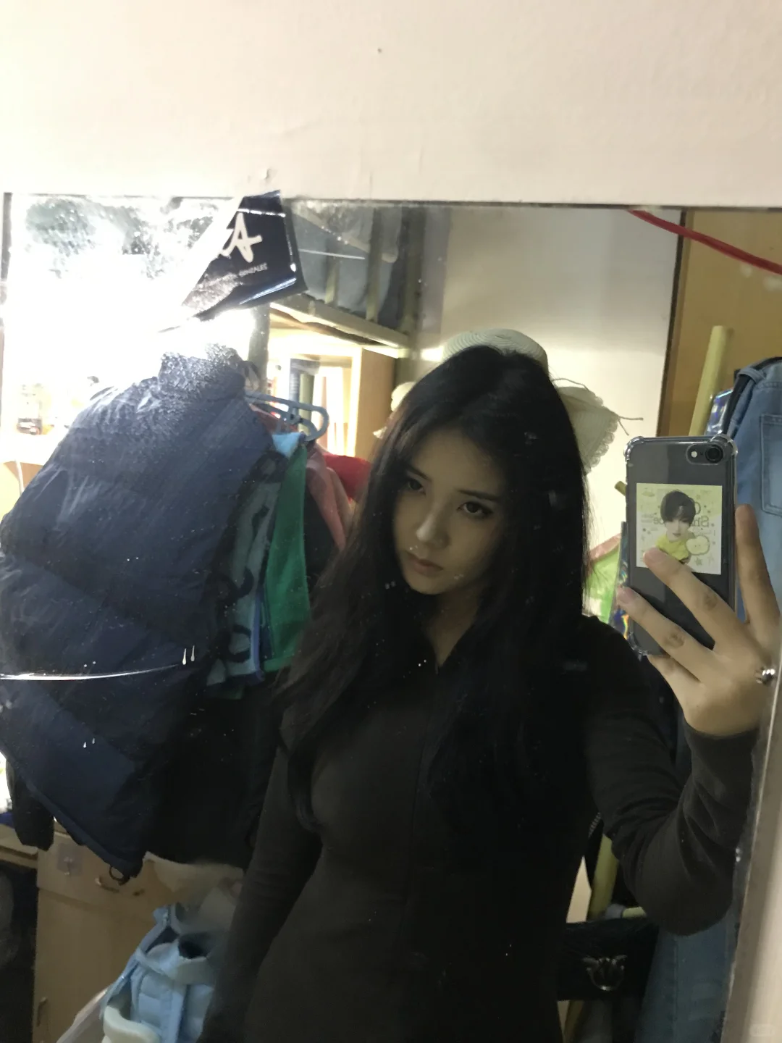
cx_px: 391
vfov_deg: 63.4
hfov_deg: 49.7
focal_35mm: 28
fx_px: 843
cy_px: 522
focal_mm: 3.99
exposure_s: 1/7
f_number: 1.8
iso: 100
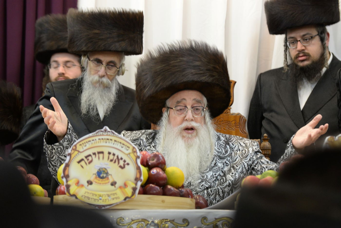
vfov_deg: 6.9
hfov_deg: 10.3
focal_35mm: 200
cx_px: 170
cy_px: 114
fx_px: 1895
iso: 2000
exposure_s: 1/60
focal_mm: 200
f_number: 5.6
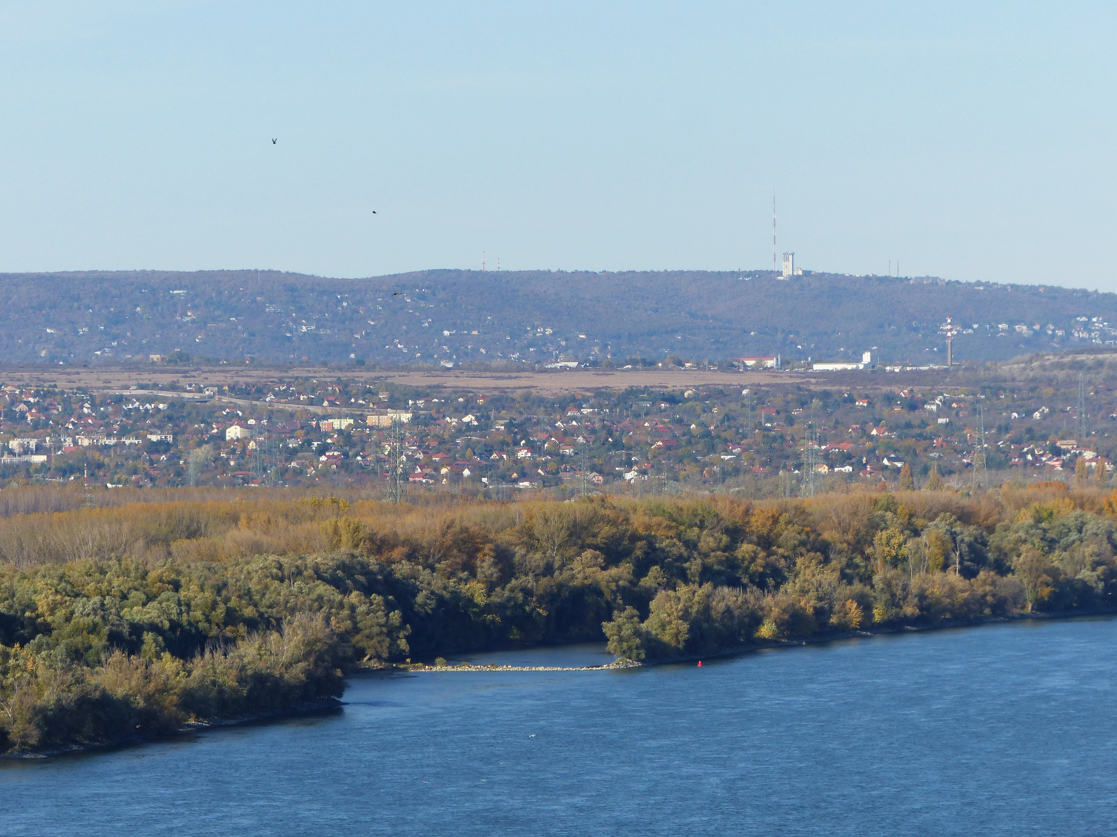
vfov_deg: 5.8
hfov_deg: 7.7
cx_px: 558
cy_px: 418
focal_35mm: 258
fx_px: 8325
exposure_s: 1/1000
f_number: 4
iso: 100
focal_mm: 46.5
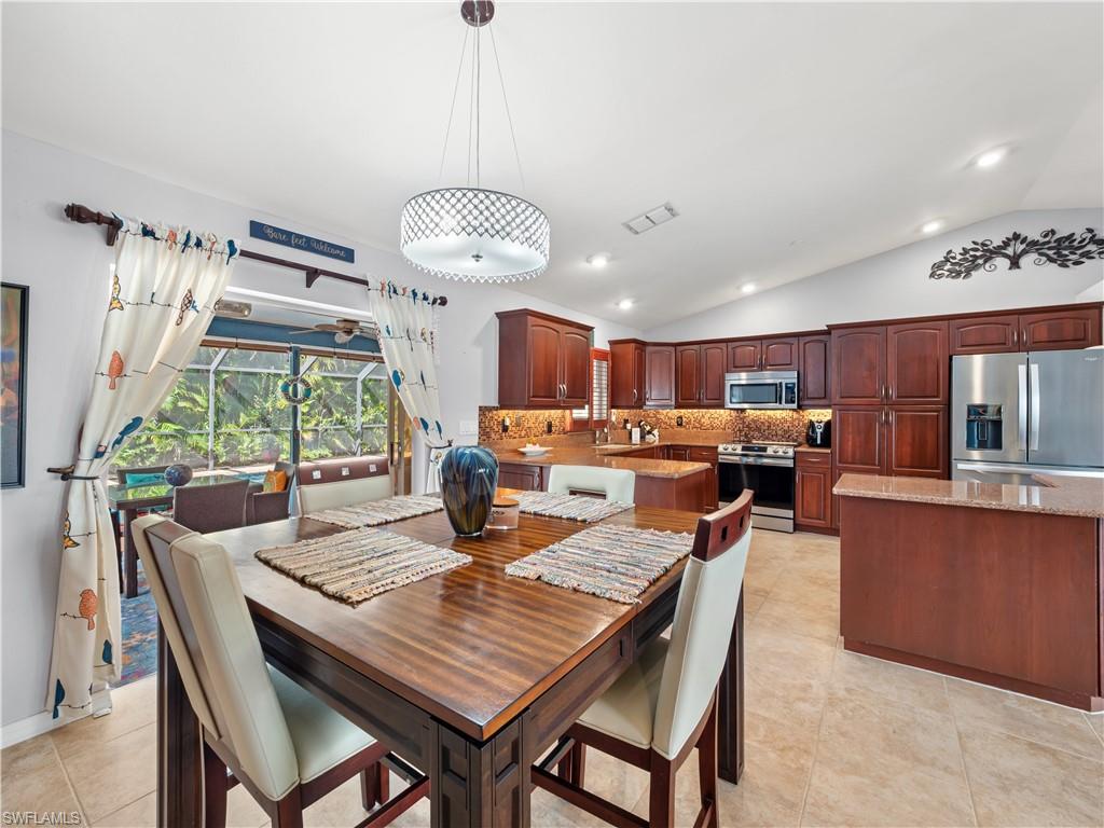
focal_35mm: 14
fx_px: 446
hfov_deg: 102.1
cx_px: 552
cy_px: 414
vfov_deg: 85.7
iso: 200
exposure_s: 1/2
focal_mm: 7
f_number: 7.1
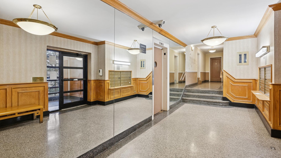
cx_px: 141
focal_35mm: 18
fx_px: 131
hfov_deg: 94.2
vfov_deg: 62.4
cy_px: 77
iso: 400
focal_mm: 16.5
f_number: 8
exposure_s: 1/25
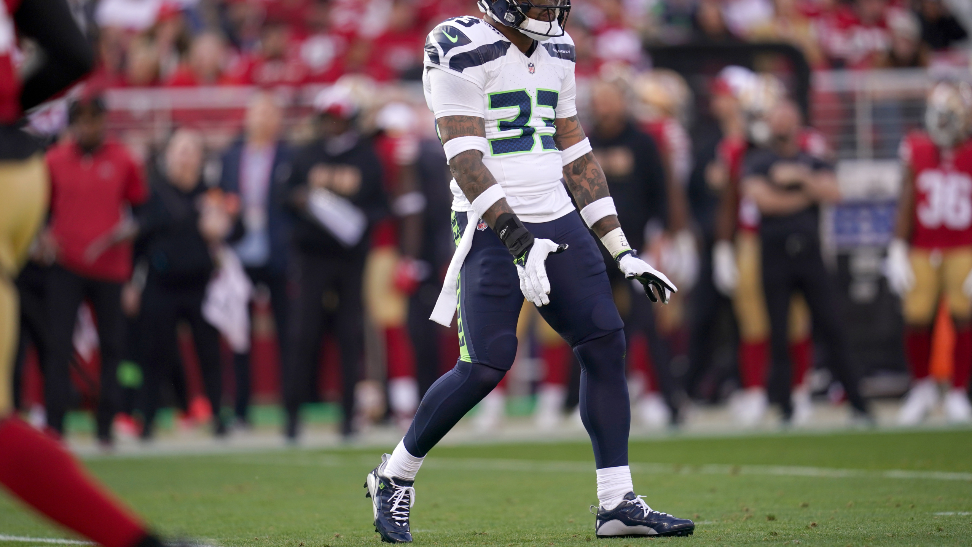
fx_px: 10826
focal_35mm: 420
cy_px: 253
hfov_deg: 5.1
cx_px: 487
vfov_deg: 2.9
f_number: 2.8
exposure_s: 1/4000
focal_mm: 400
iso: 640
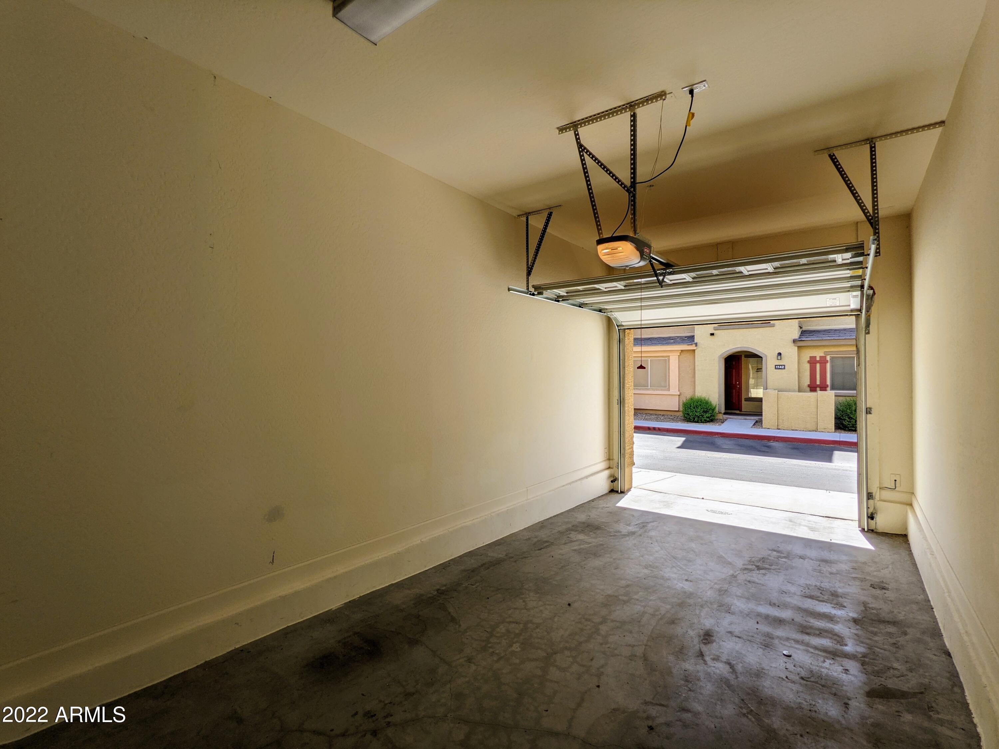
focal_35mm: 16
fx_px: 462
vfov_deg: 78.1
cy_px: 374
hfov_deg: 94.5
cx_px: 500
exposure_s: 1/623
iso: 29
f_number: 2.2
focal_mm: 2.22
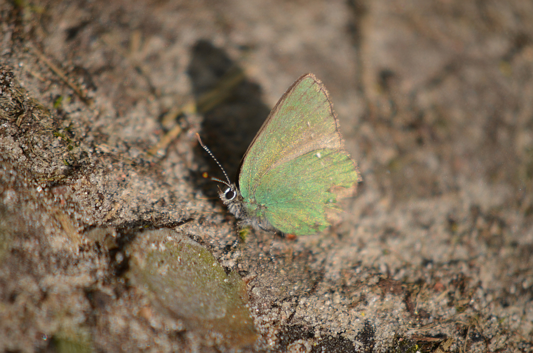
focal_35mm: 300
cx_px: 266
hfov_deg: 6.9
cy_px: 176
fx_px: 4432
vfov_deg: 4.6
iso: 100
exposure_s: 1/500
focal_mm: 200
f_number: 5.6
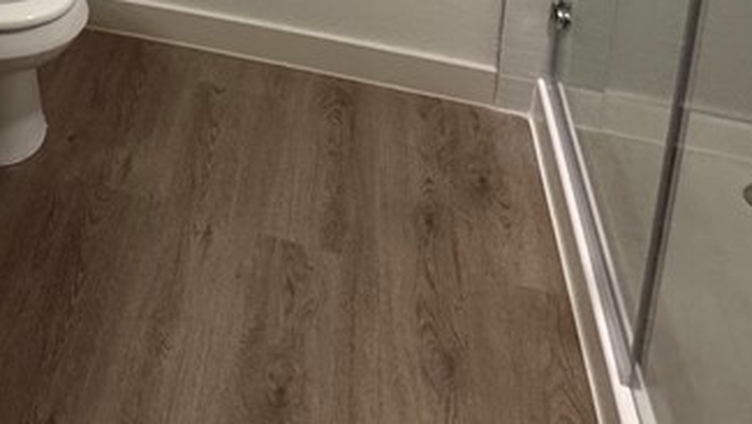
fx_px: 957
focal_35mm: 48
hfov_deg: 36.6
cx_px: -65
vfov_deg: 19.1
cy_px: -336
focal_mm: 2.22
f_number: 2.2
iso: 250
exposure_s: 1/120
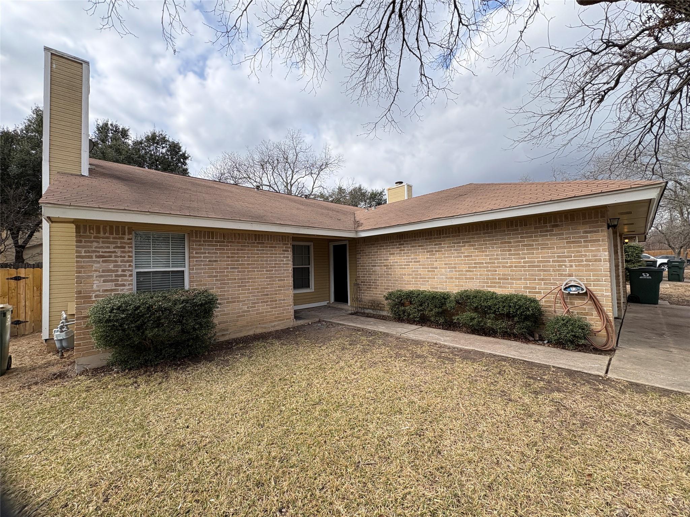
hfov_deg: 102.1
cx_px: 345
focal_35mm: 14
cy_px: 258
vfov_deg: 85.7
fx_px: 279
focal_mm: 2.22
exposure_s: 1/889
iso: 64
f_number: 2.2
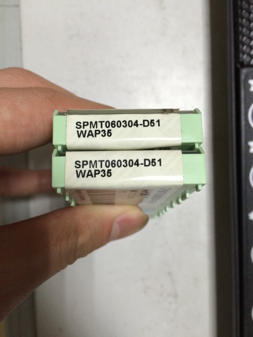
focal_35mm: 29
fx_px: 283
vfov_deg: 61.7
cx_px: 126
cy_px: 168
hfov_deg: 48.2
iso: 160
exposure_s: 1/30
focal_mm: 4.15
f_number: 2.2
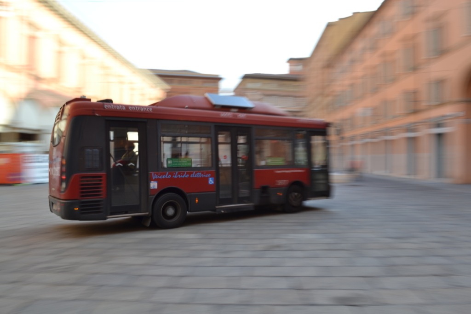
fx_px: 353
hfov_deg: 67.4
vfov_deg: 47.9
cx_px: 236
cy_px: 157
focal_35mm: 27
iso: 100
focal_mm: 18
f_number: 16
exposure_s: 1/10
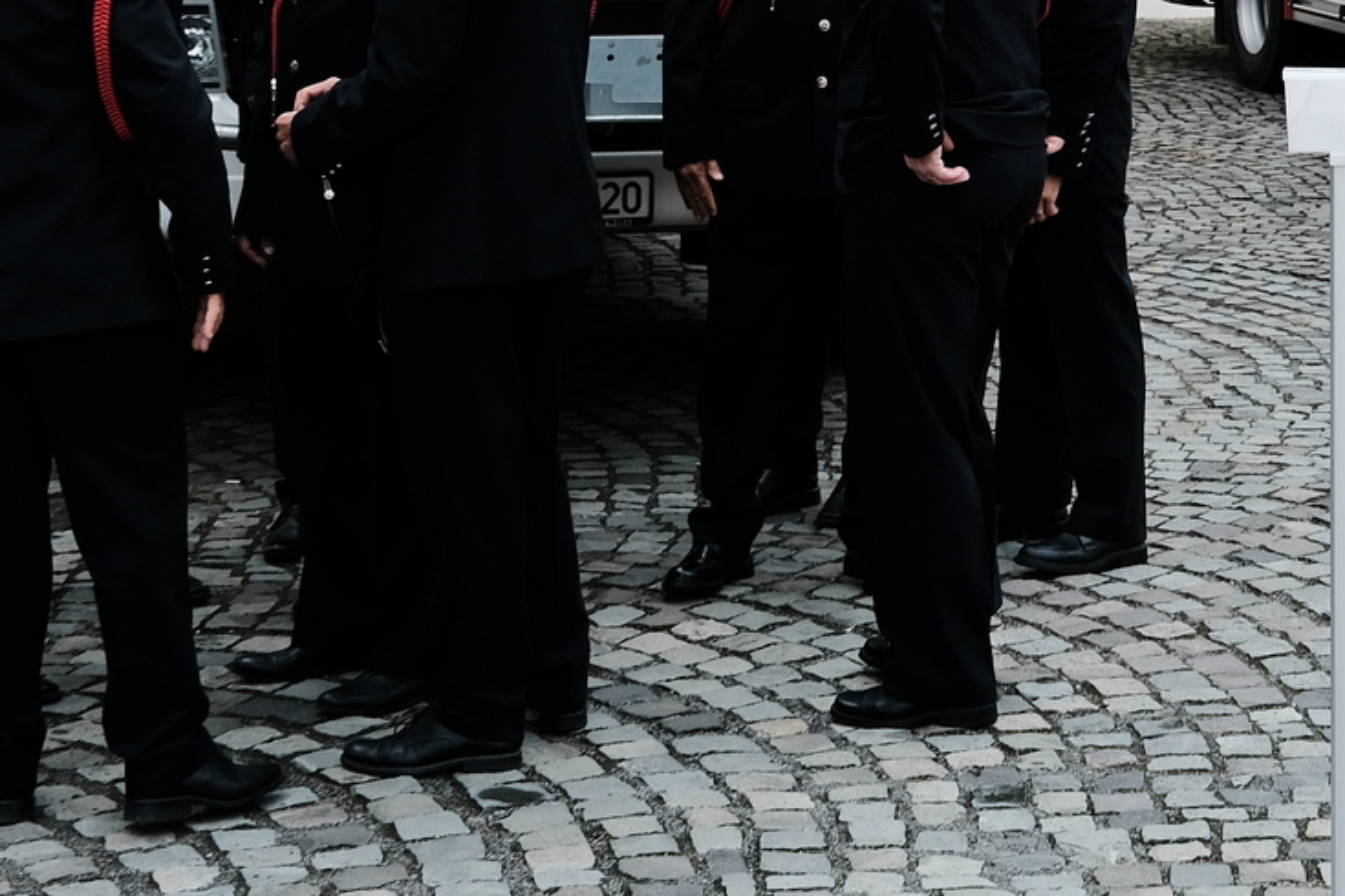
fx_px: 3138
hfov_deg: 23.7
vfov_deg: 15.8
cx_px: 1148
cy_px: -67
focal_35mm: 84
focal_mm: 20.2
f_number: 5.6
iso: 320
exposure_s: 1/250
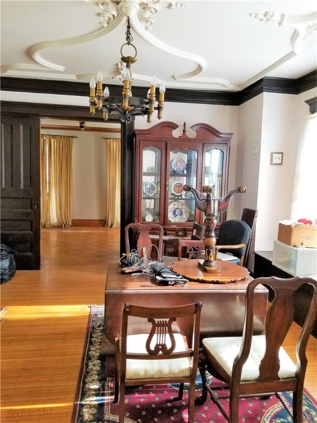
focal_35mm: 26
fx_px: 317
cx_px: 158
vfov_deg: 67.3
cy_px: 212
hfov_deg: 53.1
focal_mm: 4.3
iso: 125
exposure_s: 1/50
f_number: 1.7
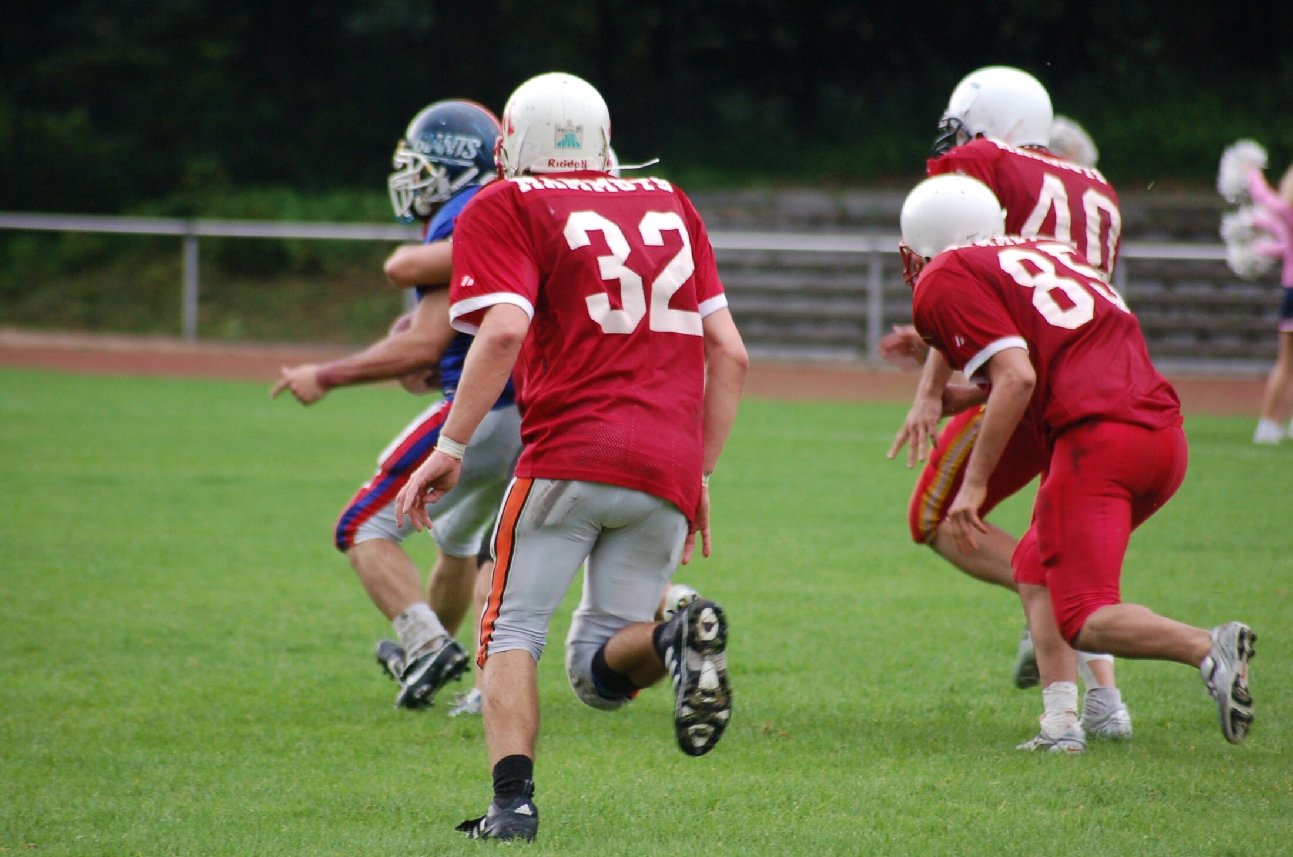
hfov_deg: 6.3
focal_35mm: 330
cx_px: 646
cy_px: 428
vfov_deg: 4.1
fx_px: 11830
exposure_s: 1/320
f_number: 5.3
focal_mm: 220
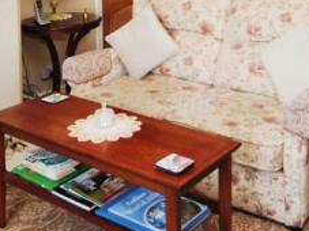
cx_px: 174
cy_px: 34
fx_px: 446
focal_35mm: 50
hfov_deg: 38.1
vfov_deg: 28.2
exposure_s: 1/30
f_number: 7.1
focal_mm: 12
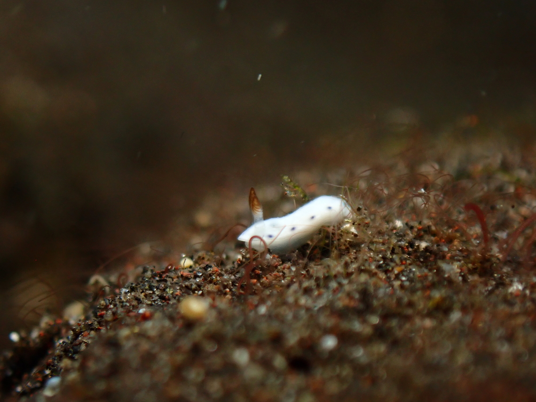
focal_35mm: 100
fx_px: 1548
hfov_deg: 19.6
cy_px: 201
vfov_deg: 14.8
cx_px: 268
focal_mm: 18
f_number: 14
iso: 320
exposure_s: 1/100
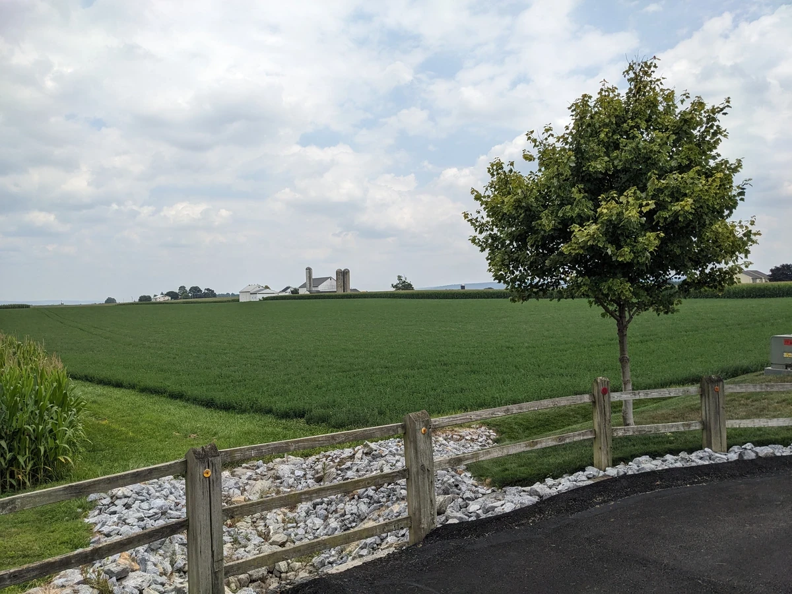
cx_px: 396
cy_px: 297
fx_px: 618
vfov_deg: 51.4
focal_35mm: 27
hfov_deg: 65.3
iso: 94
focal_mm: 4.38
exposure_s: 1/5882
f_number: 1.73
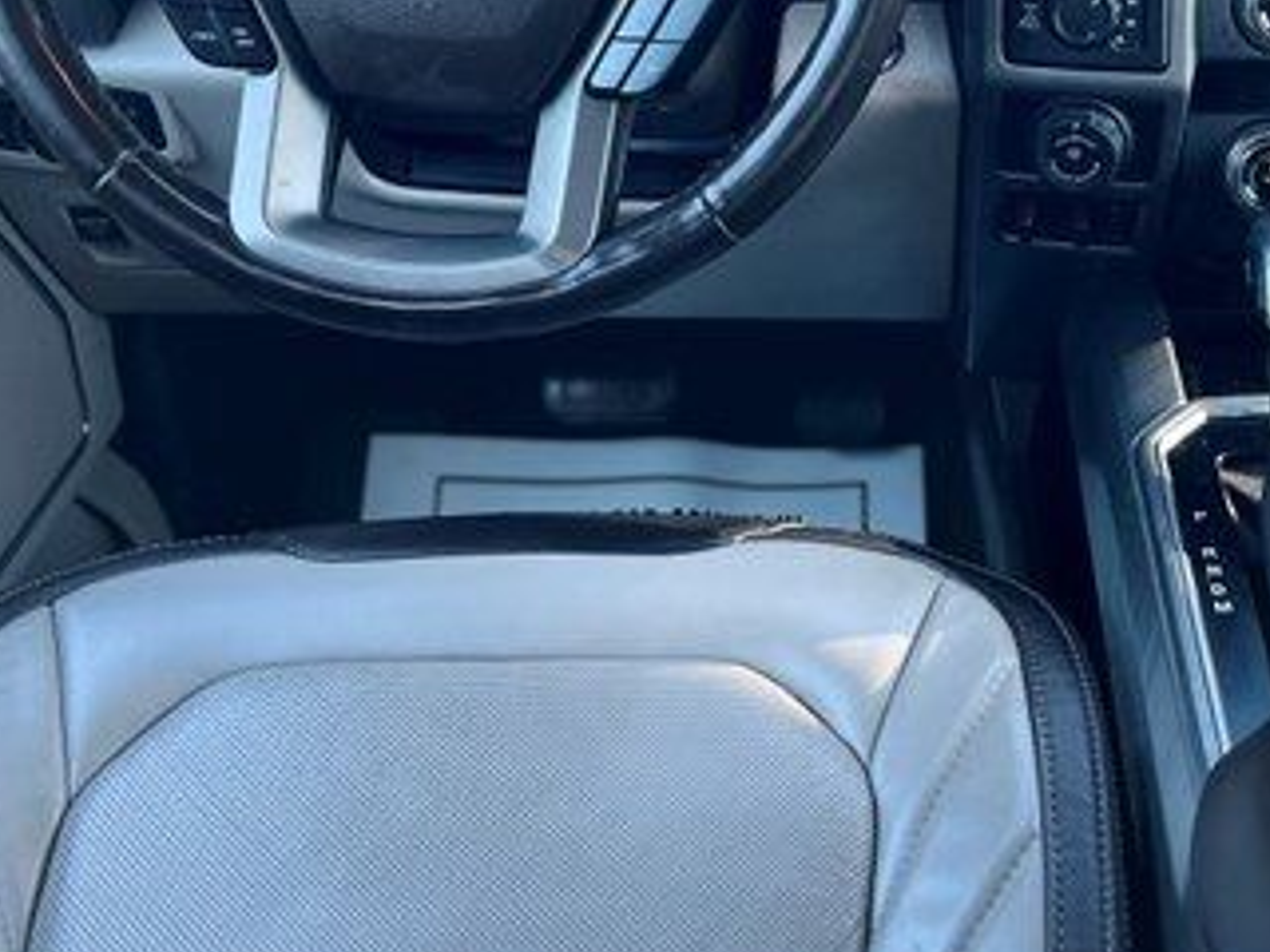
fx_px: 1908
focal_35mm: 52
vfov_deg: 27.5
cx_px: 857
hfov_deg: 36.4
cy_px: 186
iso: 80
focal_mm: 5.7
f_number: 1.5
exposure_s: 1/121
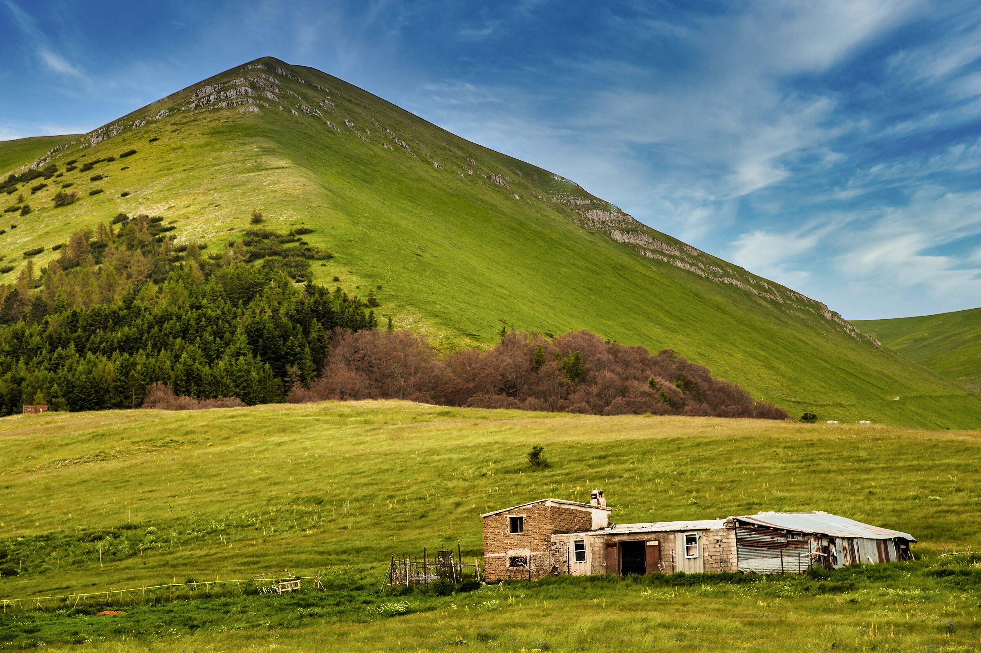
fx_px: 2669
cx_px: 490
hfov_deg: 20.8
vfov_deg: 13.9
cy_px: 326
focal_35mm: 98
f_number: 8
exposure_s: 1/160
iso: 250
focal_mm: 98
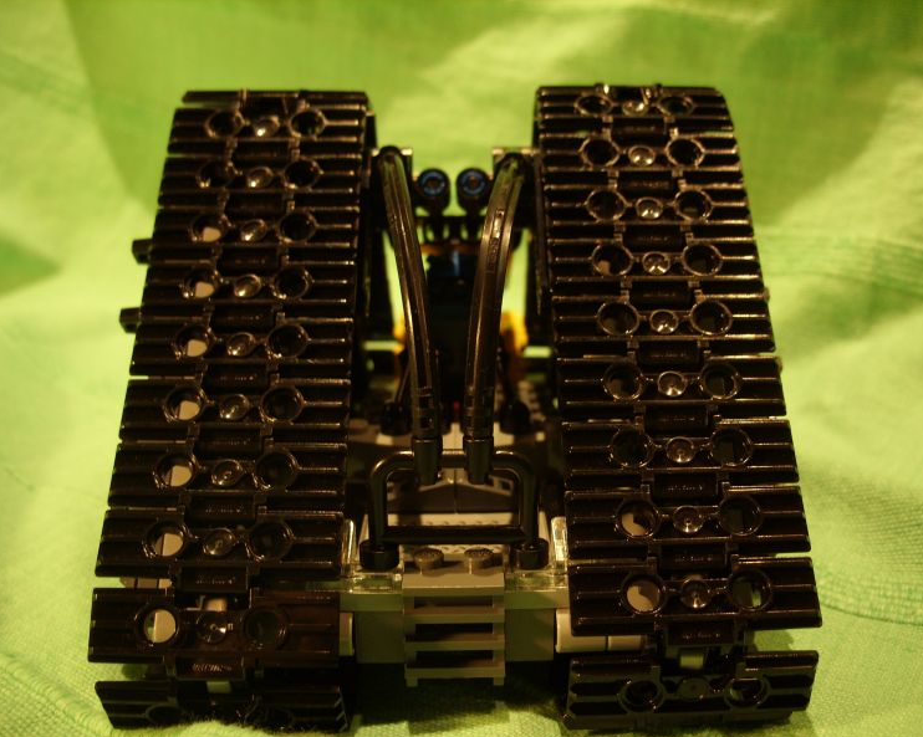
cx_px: 474
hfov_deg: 45.8
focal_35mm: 40
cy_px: 370
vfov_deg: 37.3
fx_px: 1092
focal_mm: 7.8
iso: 100
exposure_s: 1/8
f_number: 2.8
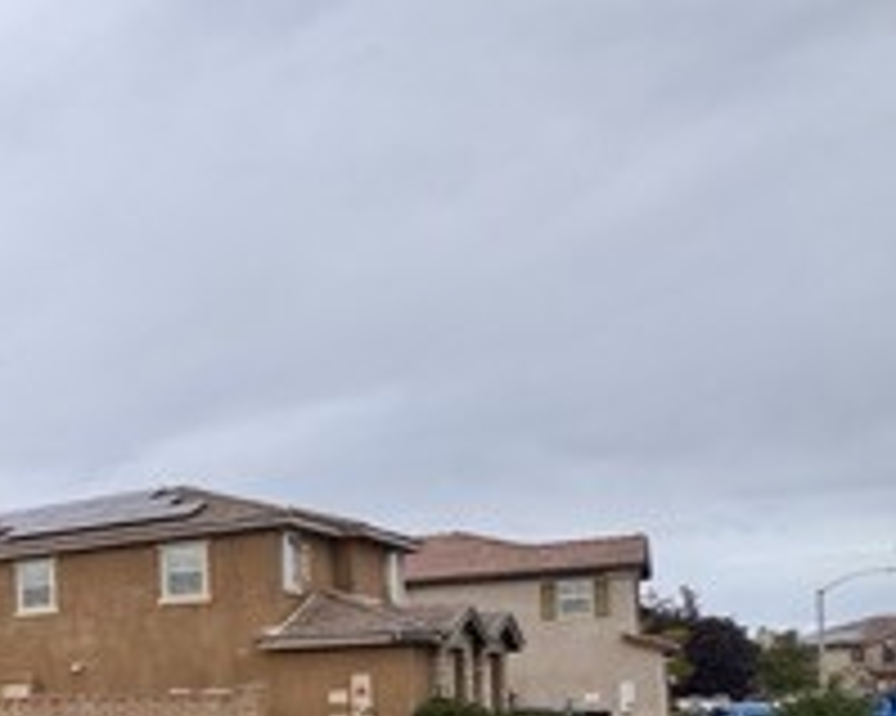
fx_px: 1166
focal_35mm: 44
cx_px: -365
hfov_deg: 29.9
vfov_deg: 32.0
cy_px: 684
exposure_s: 1/1637
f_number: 2.2
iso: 50
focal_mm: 2.22
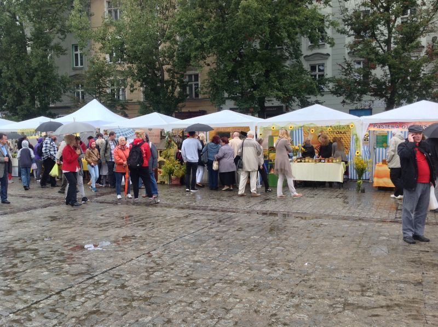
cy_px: 164
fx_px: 442
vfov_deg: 40.6
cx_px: 219
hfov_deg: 52.7
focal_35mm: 35
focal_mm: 4.28
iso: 50
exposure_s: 1/190
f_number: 2.4
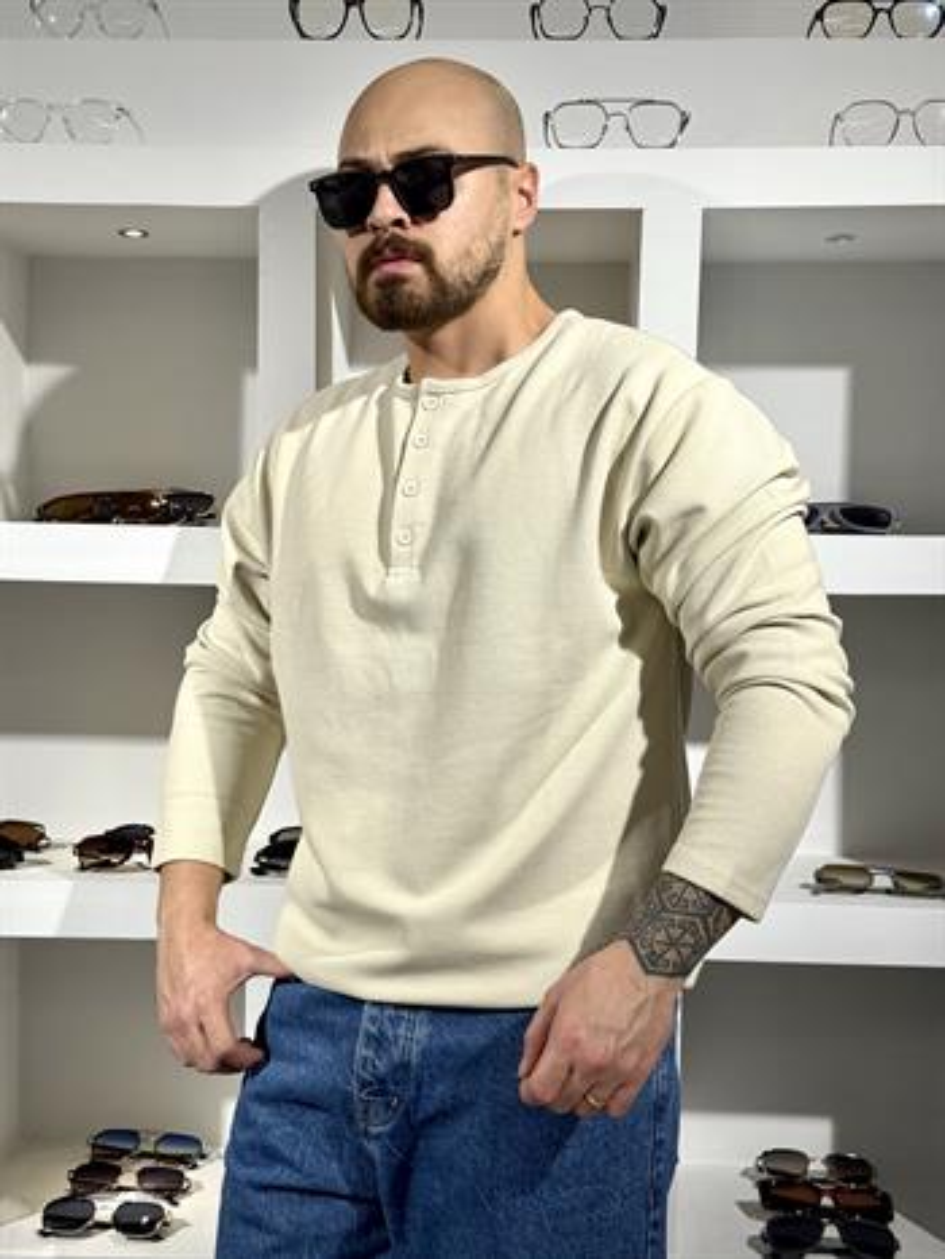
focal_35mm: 48
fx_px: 1746
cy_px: 630
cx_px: 472
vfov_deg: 39.6
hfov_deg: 30.3
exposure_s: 1/320
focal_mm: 6.76
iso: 64
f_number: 1.78
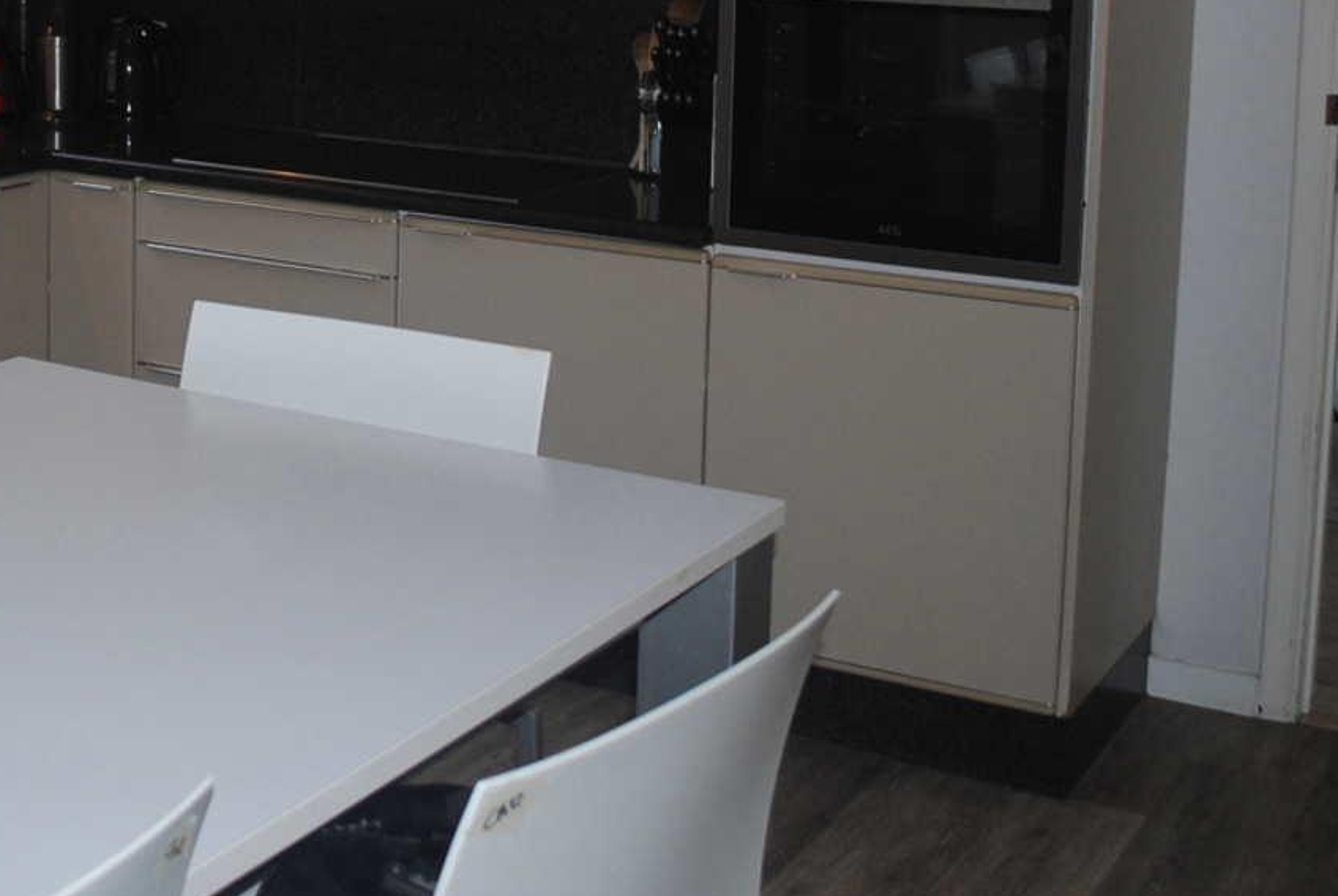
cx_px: 206
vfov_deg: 23.0
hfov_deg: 33.6
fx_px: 2121
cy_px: 21
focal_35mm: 57
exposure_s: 1/60
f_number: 3.5
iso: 200
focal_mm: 18
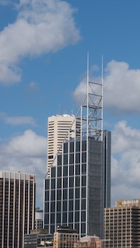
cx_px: 181
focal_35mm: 171
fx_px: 1126
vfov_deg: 12.6
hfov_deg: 7.0
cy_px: 134
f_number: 11
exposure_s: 1/500
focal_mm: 58
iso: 320
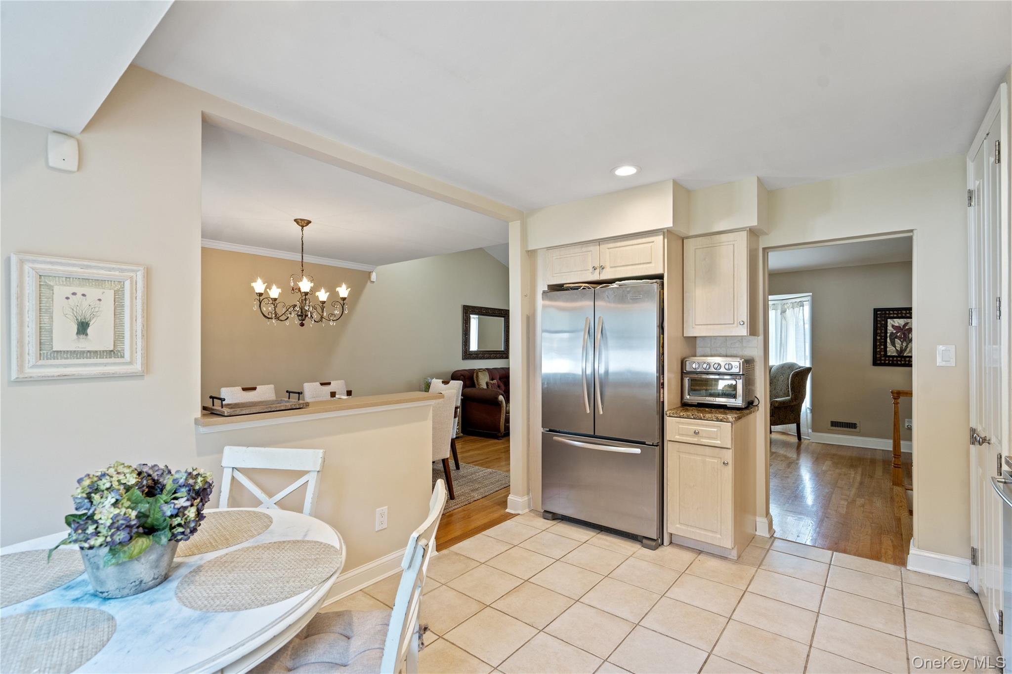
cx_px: 506
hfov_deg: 96.7
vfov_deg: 73.7
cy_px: 337
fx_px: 450
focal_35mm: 16
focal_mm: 16
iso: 800
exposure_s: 1/10
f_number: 6.3
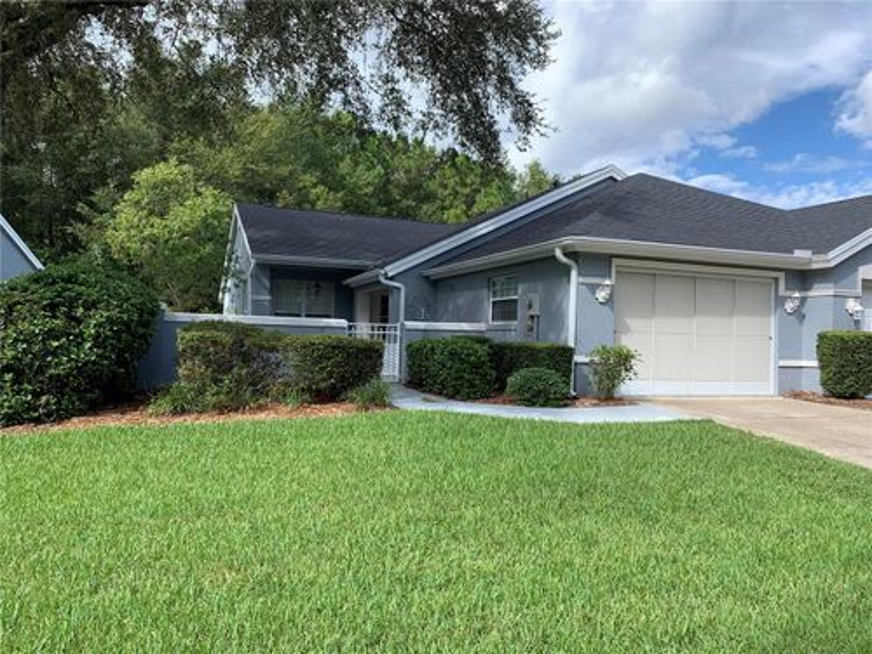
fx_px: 655
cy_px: 327
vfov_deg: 53.1
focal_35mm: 26
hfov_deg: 67.3
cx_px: 436
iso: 25
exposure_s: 1/981
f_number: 1.8
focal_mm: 4.25
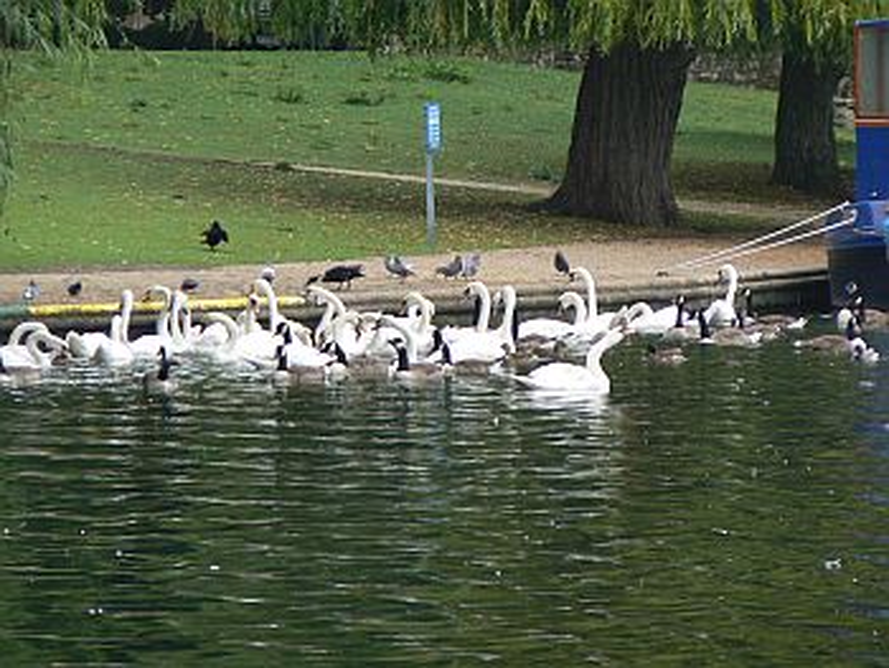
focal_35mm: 432
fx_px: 11102
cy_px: 334
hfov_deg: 4.6
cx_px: 444
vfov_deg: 3.4
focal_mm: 72
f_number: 4
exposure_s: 1/80
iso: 80
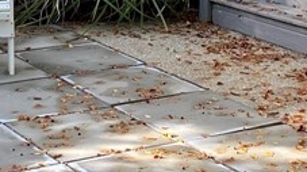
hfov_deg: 16.7
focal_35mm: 128
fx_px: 1041
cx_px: 65
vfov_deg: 9.2
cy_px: -96
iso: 32
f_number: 1.8
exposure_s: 1/401
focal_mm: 4.25
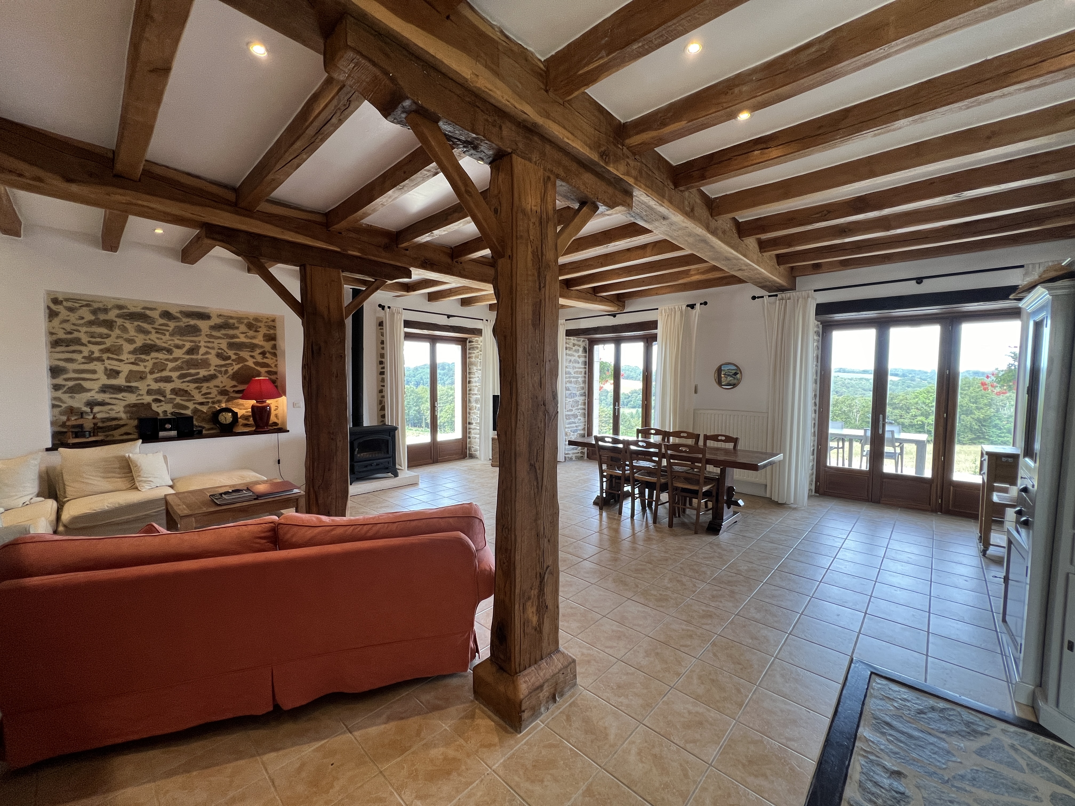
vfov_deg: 89.9
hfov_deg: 106.2
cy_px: 403
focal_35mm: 13
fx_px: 404
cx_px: 538
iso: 80
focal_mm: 1.57
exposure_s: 1/100
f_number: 1.8
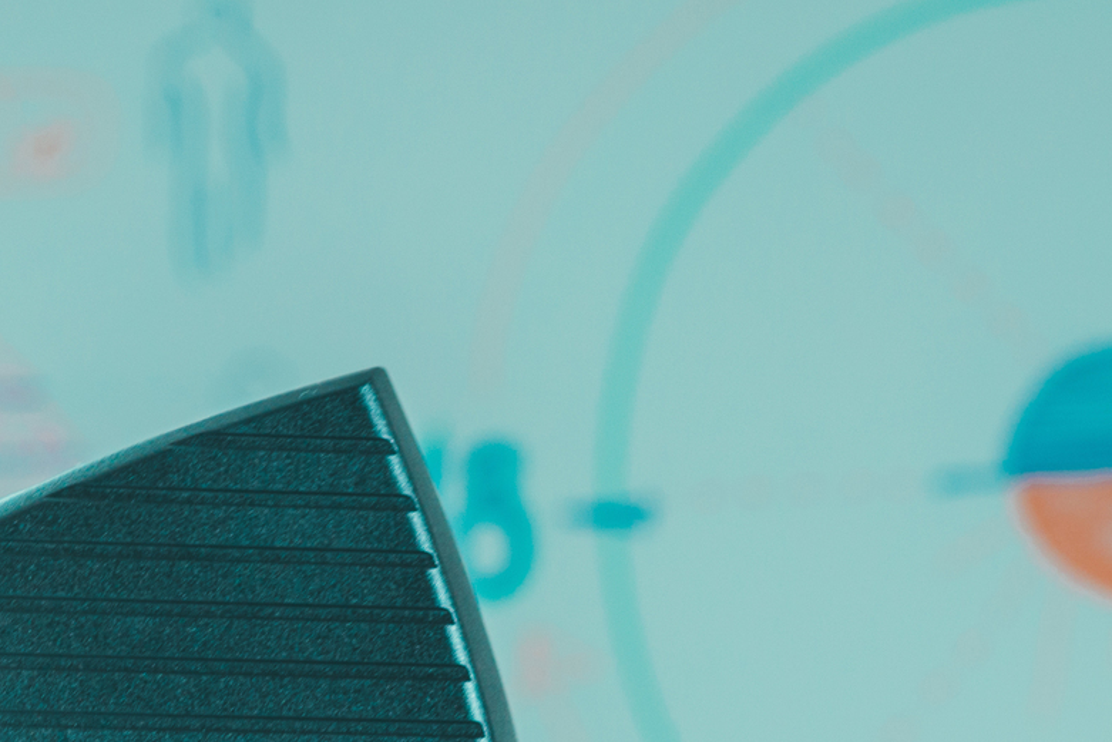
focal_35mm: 292
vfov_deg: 4.6
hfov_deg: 7.0
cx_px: 1662
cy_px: 1738
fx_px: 9021
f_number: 5
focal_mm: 62
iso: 100
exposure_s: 1/200
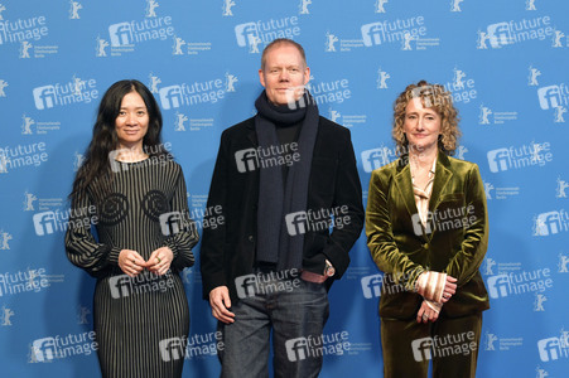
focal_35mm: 98
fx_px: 1548
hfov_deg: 20.8
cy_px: 189
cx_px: 284
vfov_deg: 13.9
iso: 2000
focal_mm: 98
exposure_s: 1/160
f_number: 5.6
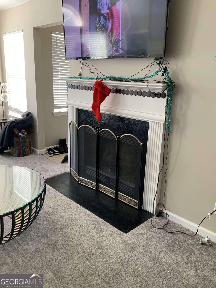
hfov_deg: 48.2
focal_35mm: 29
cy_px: 144
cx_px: 108
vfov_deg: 61.7
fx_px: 241
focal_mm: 3
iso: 80
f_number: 1.8
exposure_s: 1/60
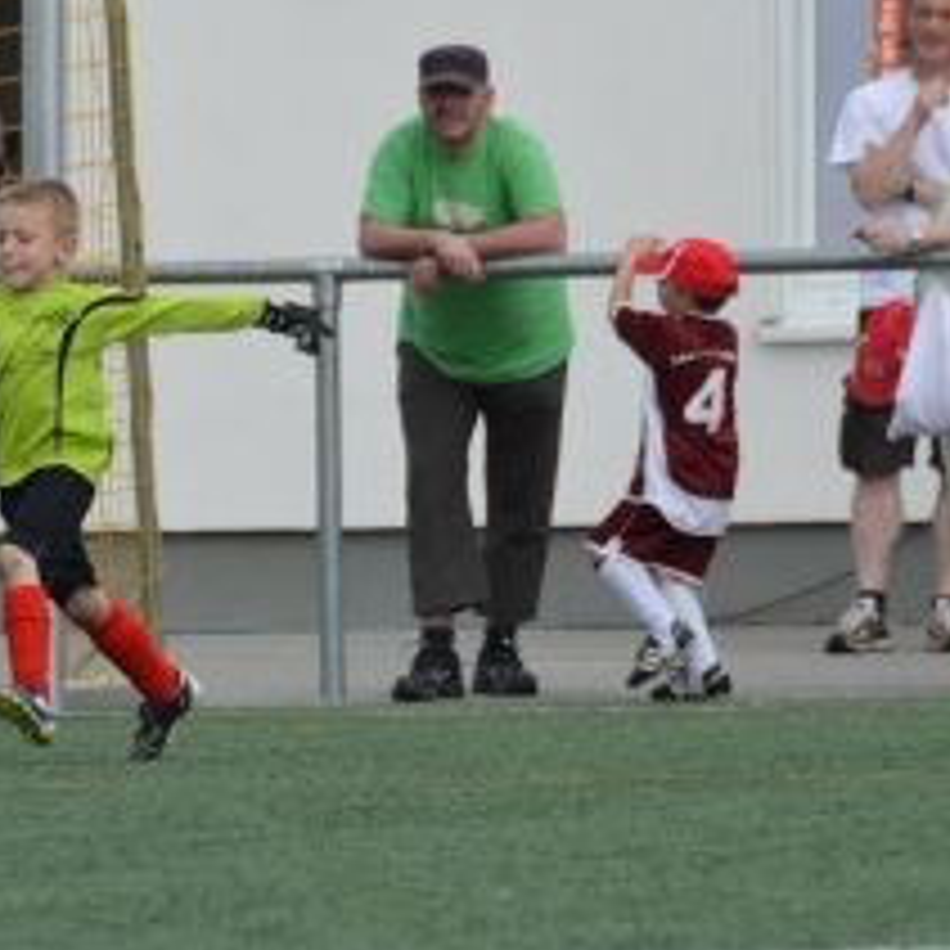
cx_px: 108
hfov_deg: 2.4
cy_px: 561
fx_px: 22542
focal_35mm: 726
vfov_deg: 2.4
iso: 400
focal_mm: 200
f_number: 5.6
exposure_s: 1/1600
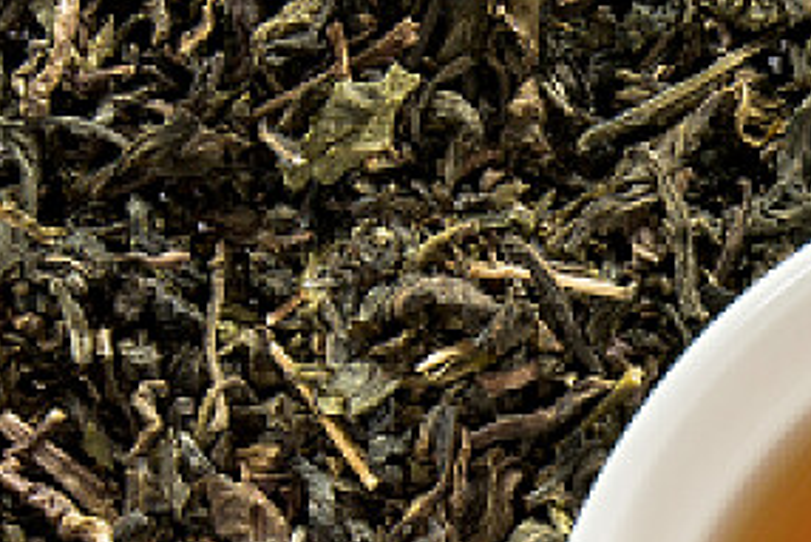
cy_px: 648
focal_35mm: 235
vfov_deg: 5.8
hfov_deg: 8.6
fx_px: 5296
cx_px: 1041
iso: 100
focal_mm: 35
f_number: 10
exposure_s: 1/8
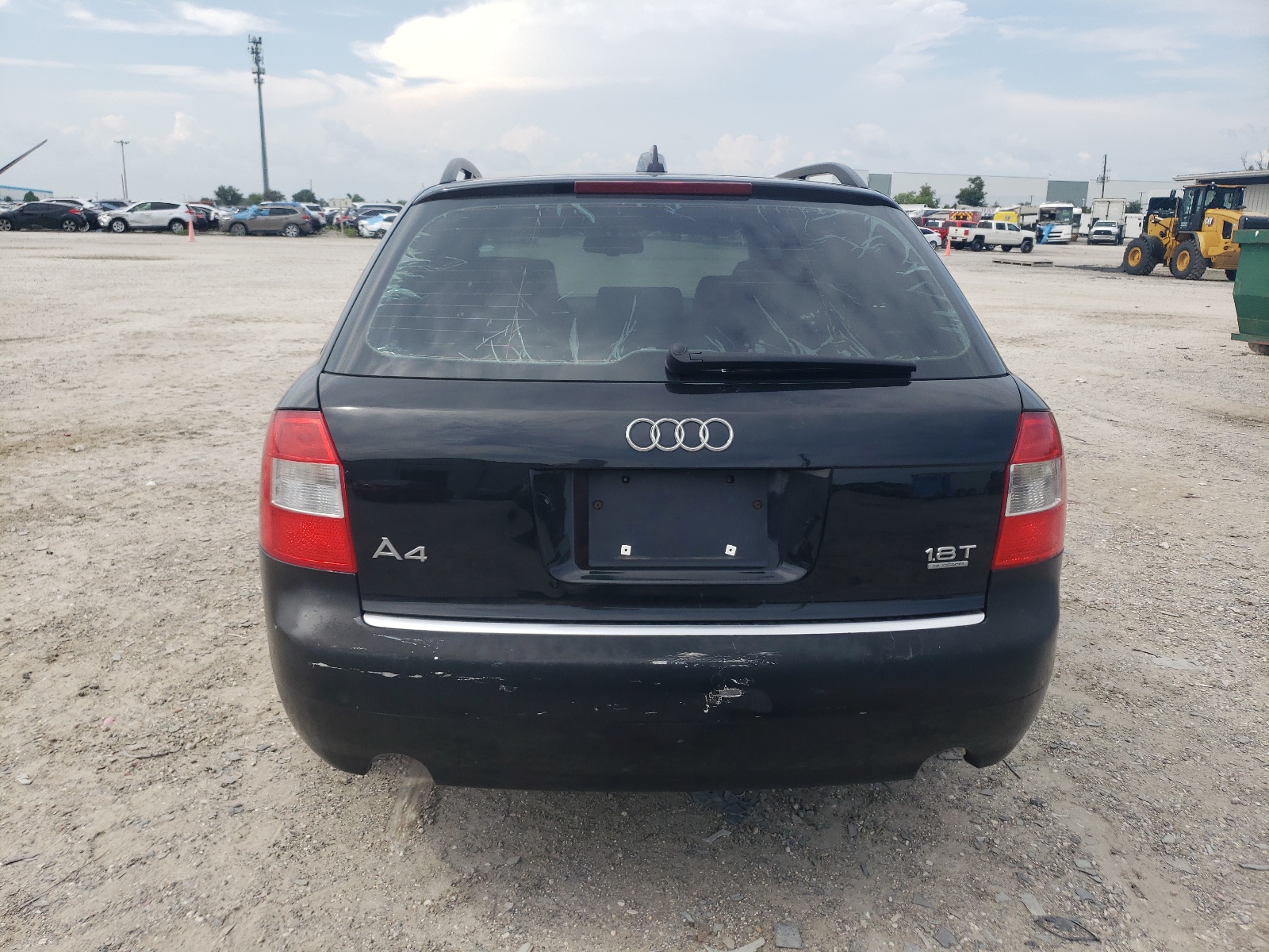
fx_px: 953
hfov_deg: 67.3
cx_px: 634
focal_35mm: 26
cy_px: 476
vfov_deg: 53.1
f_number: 1.5
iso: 50
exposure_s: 1/2000
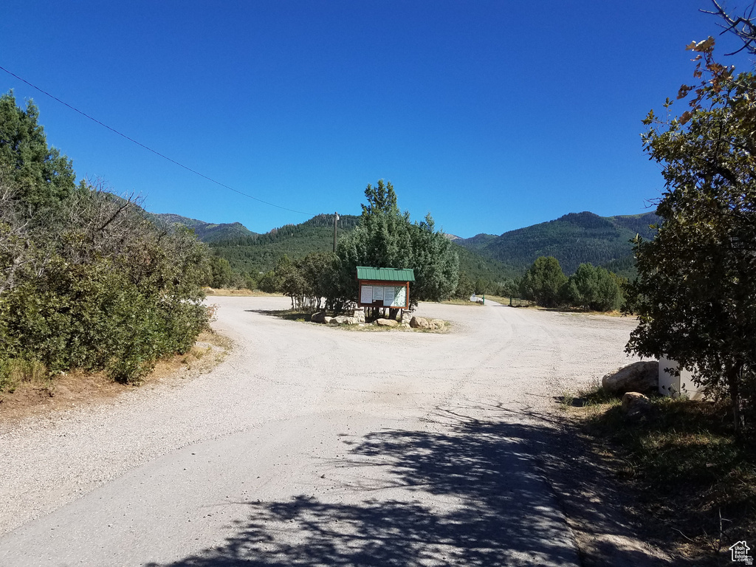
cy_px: 284
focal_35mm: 26
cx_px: 378
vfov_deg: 53.1
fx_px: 568
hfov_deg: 67.3
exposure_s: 1/2256
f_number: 1.7
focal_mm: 4.2
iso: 40
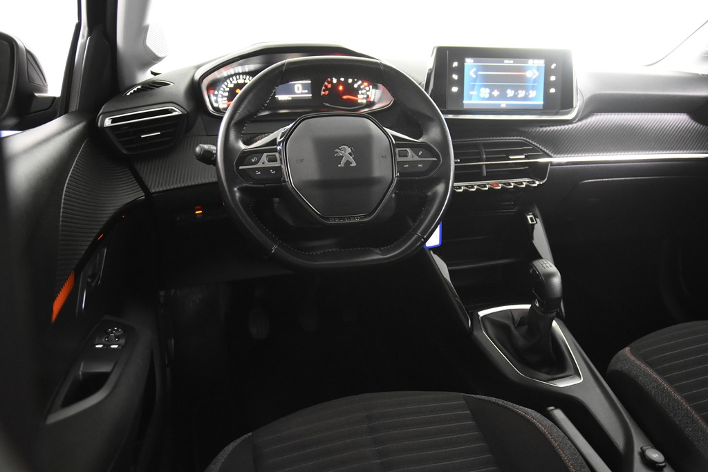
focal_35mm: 33
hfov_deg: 57.2
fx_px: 649
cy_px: 236
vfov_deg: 40.0
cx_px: 354
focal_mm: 22
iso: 4000
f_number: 3
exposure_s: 1/30
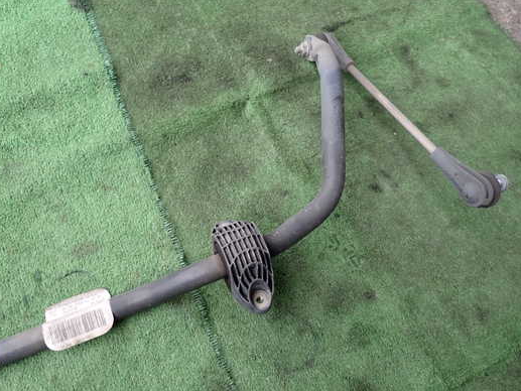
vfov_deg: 48.2
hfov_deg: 61.6
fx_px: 437
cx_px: 261
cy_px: 200
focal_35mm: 29
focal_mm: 4.5
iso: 125
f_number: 2
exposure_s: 1/125
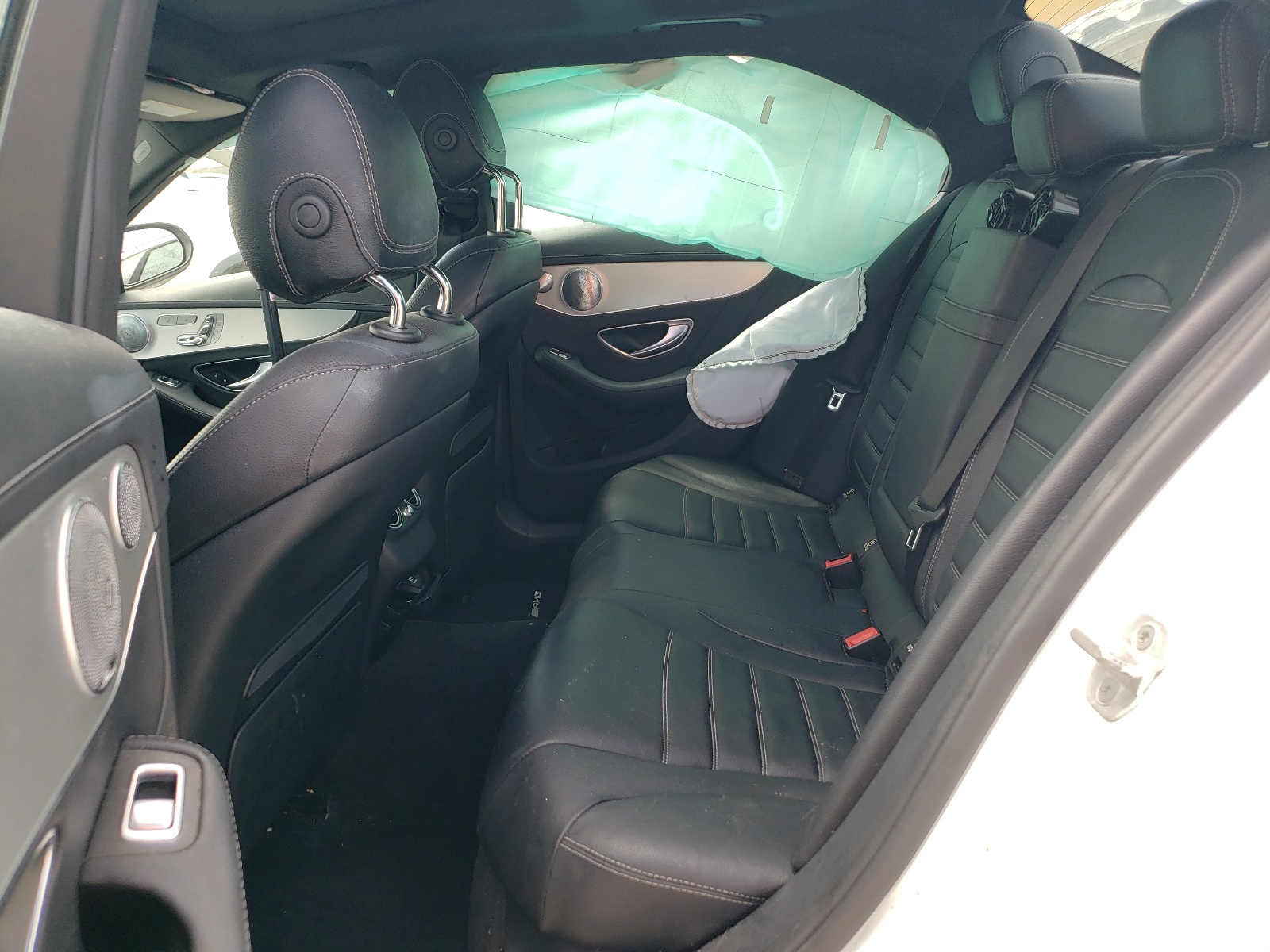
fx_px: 954
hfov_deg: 67.3
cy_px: 476
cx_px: 635
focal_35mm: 26
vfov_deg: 53.1
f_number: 1.5
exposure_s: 1/312
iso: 50
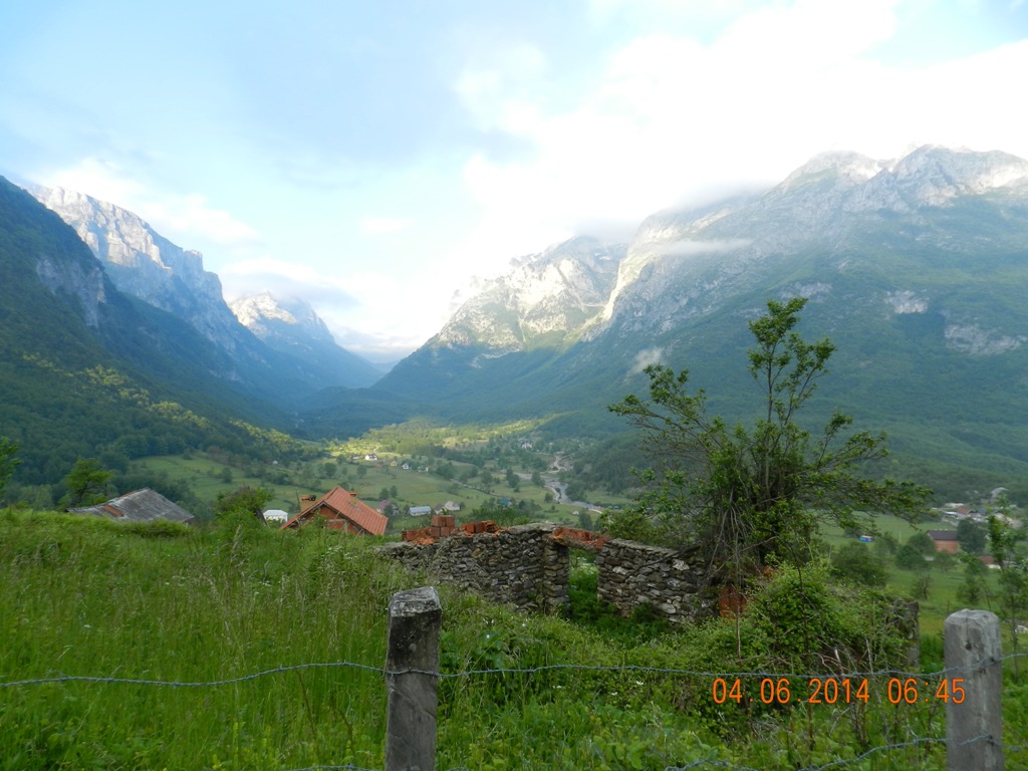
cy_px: 386
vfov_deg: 58.9
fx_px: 683
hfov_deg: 73.9
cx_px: 514
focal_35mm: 23
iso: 160
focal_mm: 4
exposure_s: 1/320
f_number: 3.4
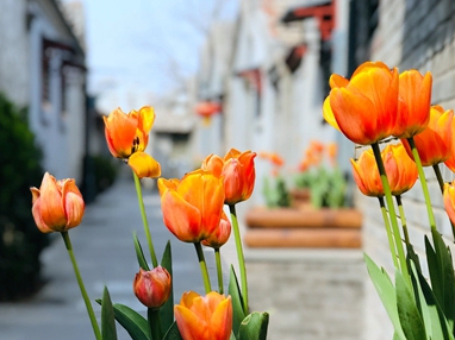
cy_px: 216
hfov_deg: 23.7
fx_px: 1077
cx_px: 141
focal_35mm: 82
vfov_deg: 17.9
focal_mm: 6.6
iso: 20
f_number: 2.8
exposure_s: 1/447
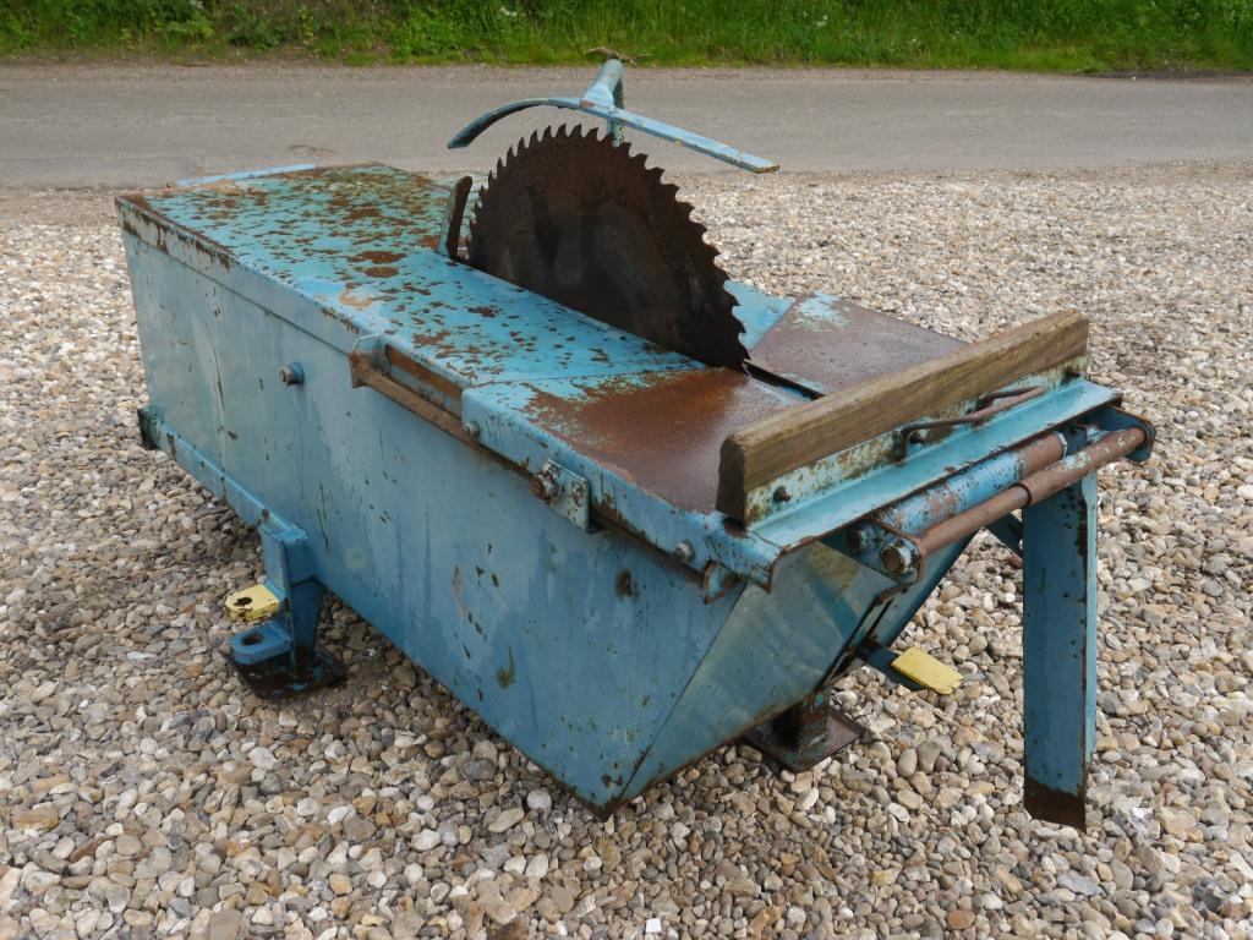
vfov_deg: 41.8
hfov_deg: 54.0
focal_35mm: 34
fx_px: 1231
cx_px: 626
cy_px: 470
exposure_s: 1/200
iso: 160
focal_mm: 17
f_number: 6.3
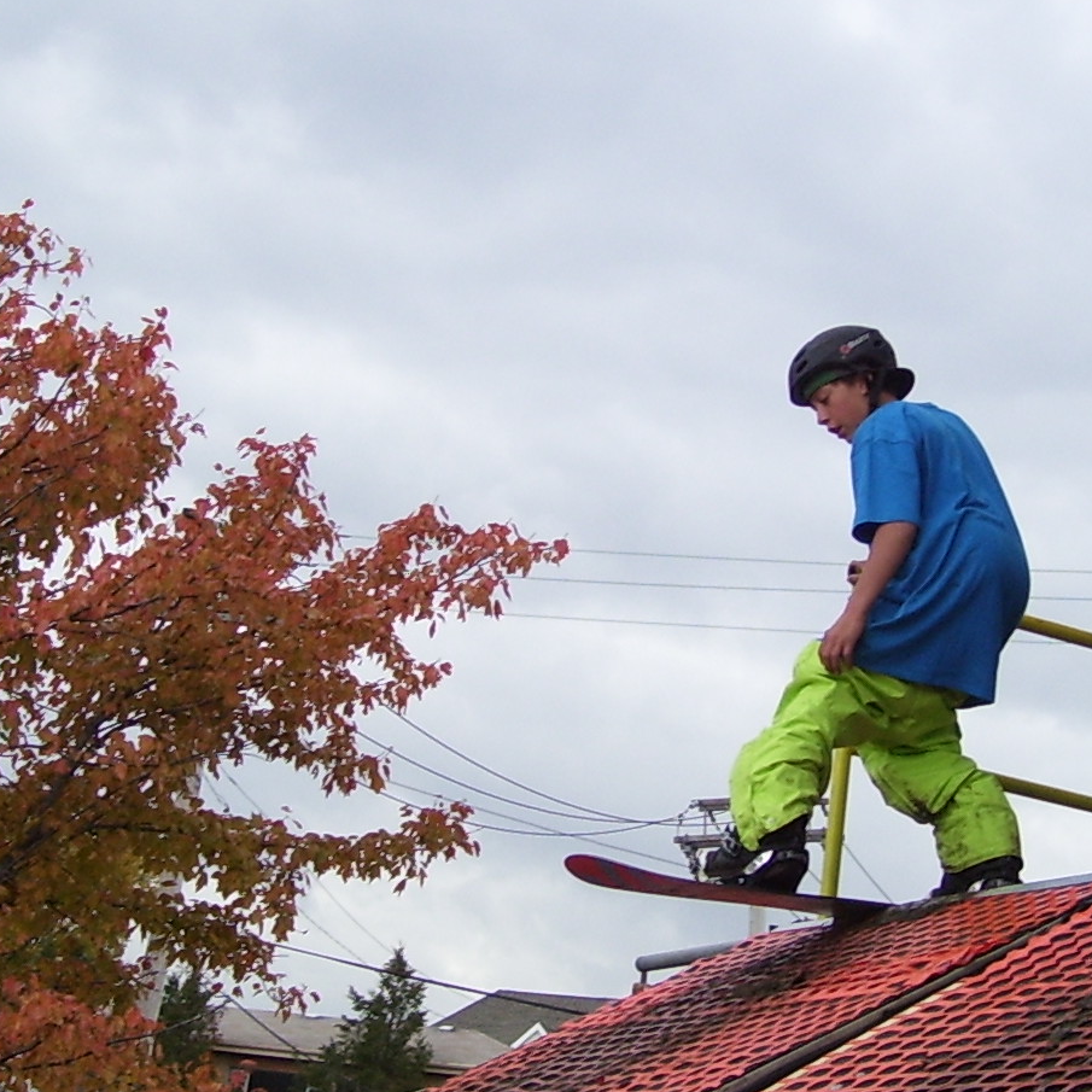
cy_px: 573
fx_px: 2891
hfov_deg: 21.4
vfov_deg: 21.4
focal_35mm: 81
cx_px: 543
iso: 80
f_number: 2.7
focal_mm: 6
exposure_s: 1/180
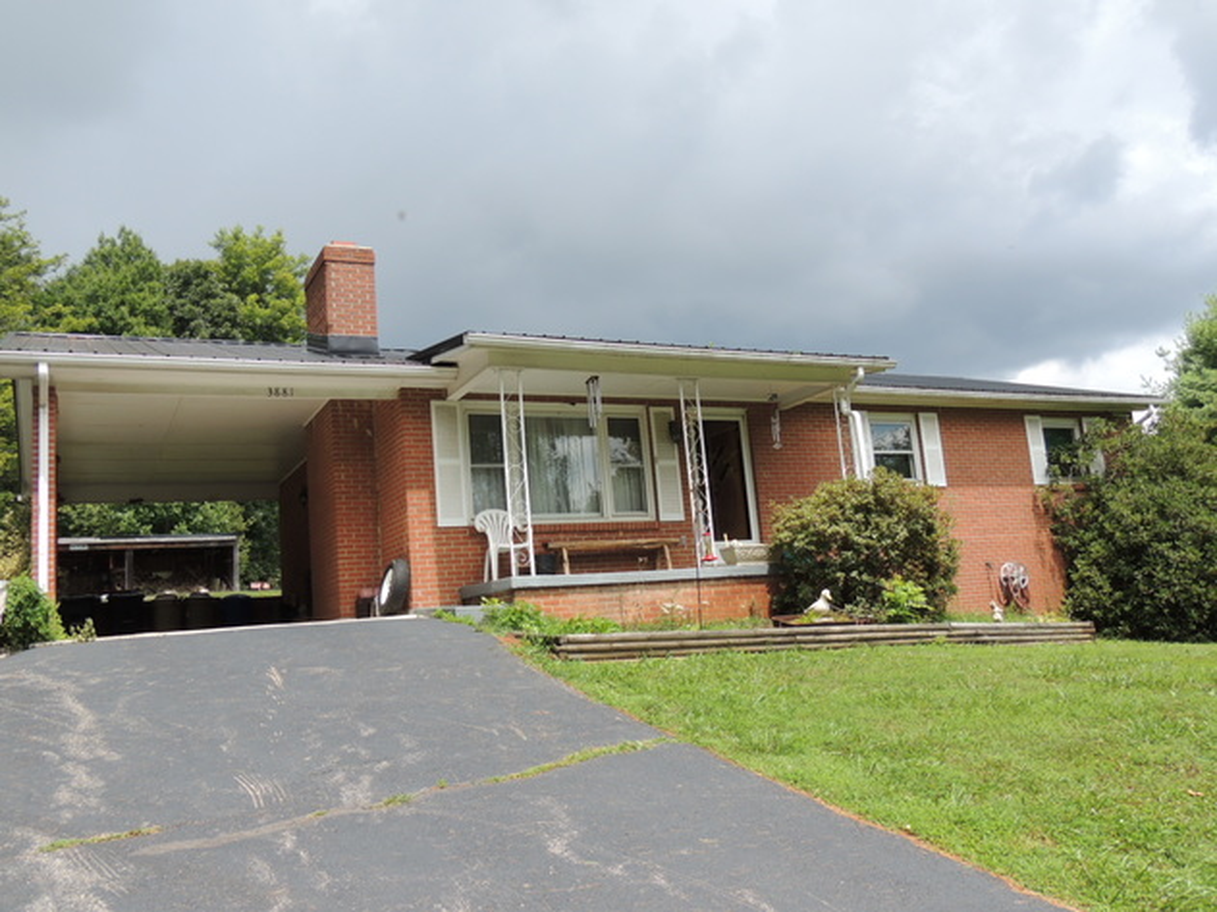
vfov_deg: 46.8
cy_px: 456
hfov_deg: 60.0
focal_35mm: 30
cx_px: 608
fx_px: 1055
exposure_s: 1/500
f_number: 3.1
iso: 100
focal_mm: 5.3
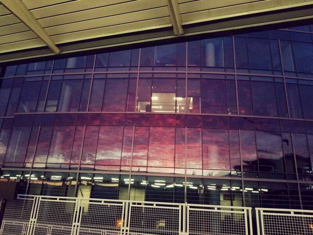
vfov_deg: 53.1
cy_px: 118
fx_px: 235
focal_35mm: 26
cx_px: 156
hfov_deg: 67.3
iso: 500
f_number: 1.7
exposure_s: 1/180
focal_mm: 4.25
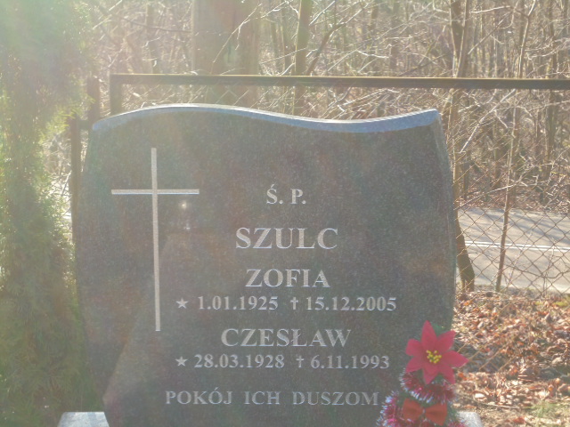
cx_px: 285
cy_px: 214
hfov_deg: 30.3
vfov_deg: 22.9
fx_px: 1054
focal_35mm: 64
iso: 100
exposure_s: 1/60
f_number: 5.6
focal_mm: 11.5
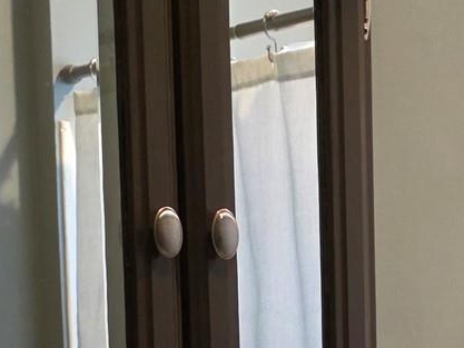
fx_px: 1515
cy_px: 527
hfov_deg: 16.7
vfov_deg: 12.5
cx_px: 545
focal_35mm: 113
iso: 640
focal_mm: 6.3
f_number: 1.7
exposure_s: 1/120
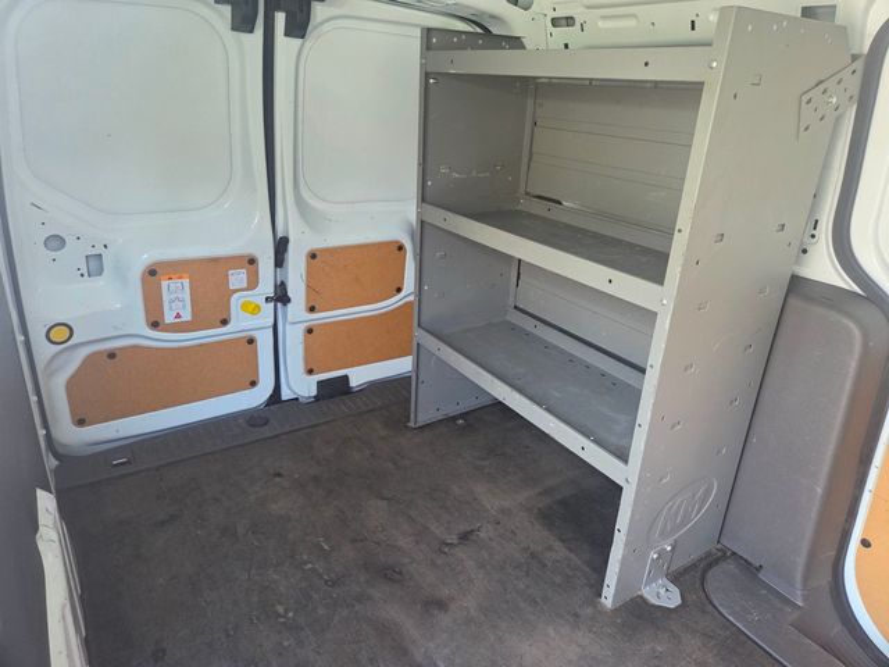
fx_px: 591
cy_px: 334
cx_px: 444
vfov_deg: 58.9
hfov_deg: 73.9
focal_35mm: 23
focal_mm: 5.4
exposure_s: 1/240
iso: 800
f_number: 1.8
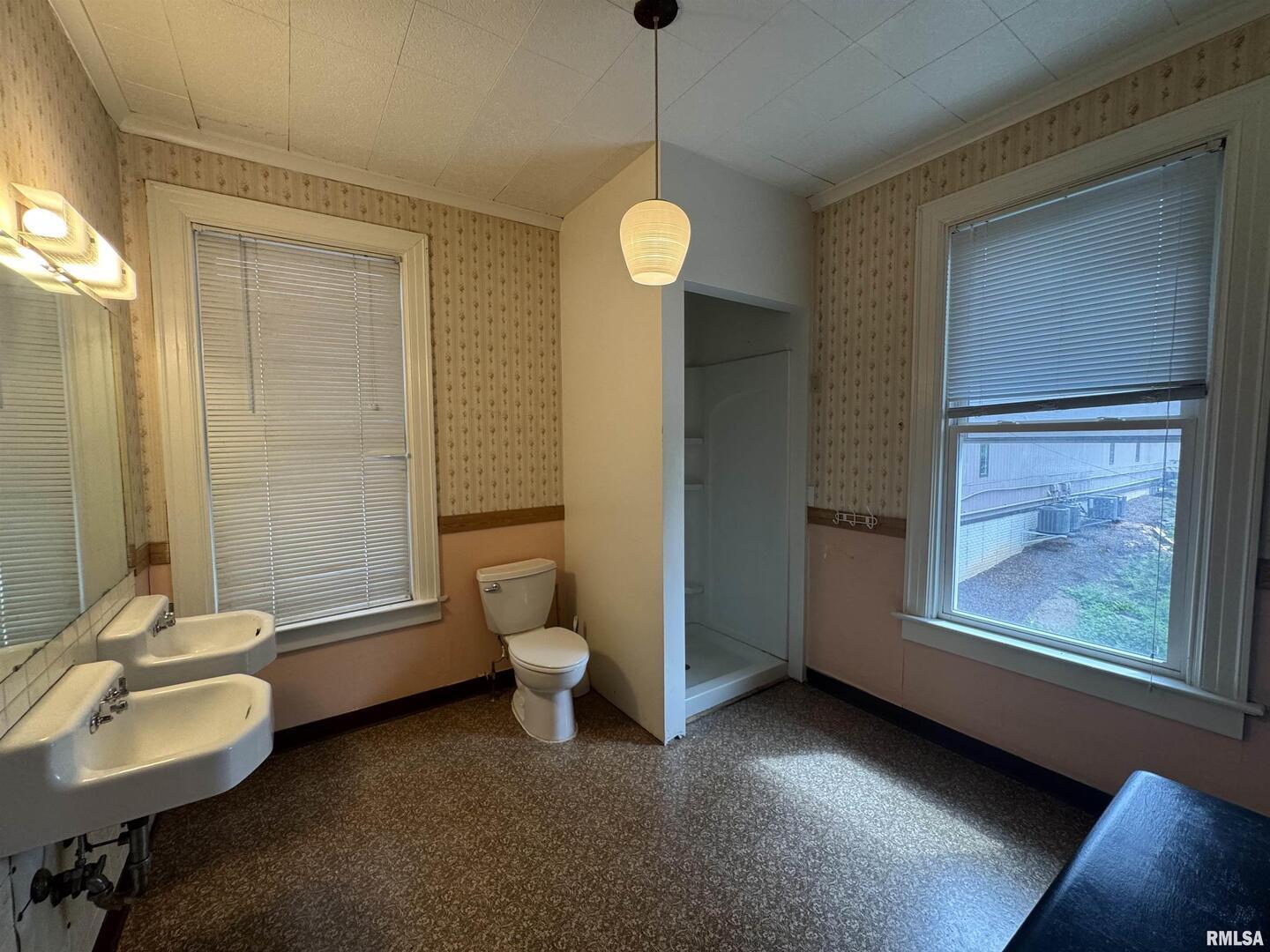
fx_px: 514
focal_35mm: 14
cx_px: 635
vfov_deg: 85.7
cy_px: 476
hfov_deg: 102.1
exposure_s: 1/120
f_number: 2.2
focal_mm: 2.22
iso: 160
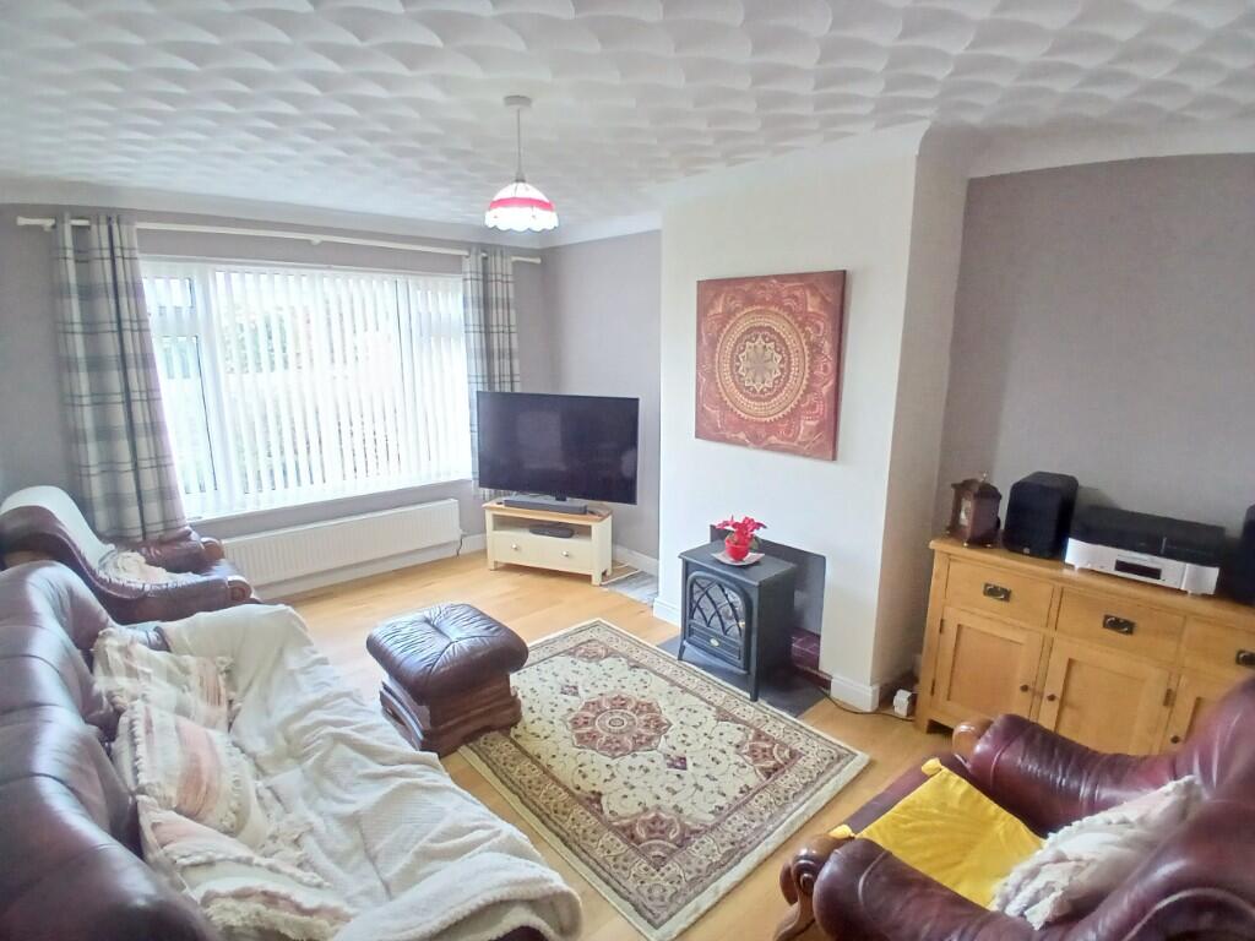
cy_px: 470
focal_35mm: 17
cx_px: 628
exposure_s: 1/33.3
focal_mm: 1.4
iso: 320
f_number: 2.2
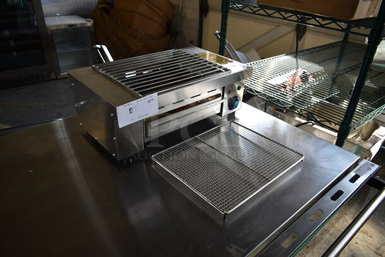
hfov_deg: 67.3
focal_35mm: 27
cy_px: 128
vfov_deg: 48.0
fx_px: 289
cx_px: 192
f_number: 3.5
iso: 100
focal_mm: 18
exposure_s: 1/50
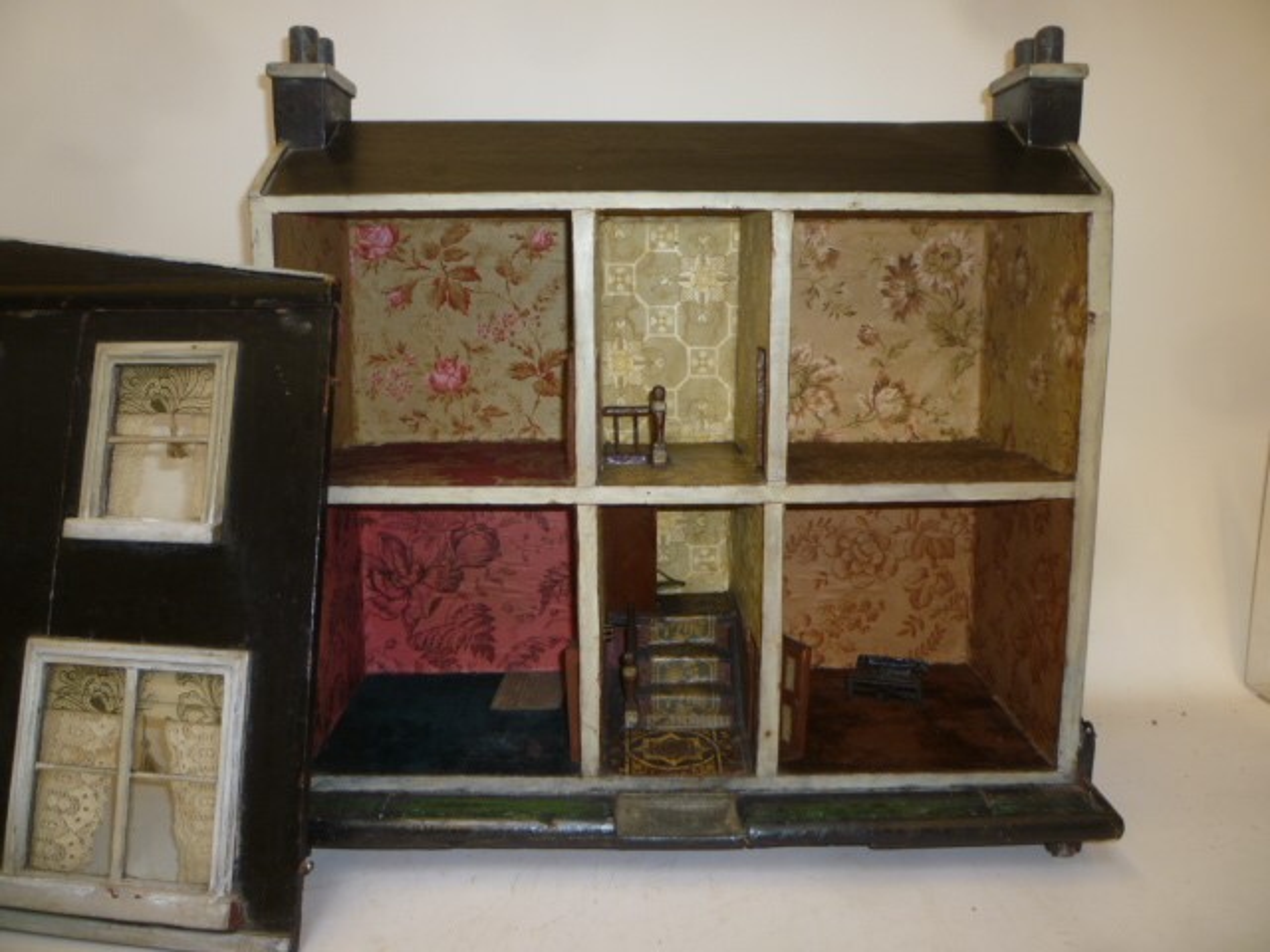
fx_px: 1064
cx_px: 635
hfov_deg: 61.7
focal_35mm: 29
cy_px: 476
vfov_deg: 48.2
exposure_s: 1/30
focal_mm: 5.2
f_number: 3.3
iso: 100
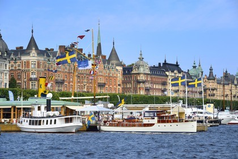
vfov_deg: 10.2
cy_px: 80
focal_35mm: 135
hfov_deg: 15.2
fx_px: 892
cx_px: 119
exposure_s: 1/640
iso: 200
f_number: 10
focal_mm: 135
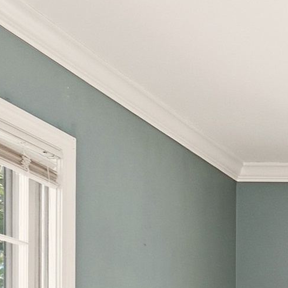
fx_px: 734
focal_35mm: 78
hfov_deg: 16.4
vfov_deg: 19.4
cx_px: 591
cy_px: 431
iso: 400
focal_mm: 10
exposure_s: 1/300
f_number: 9
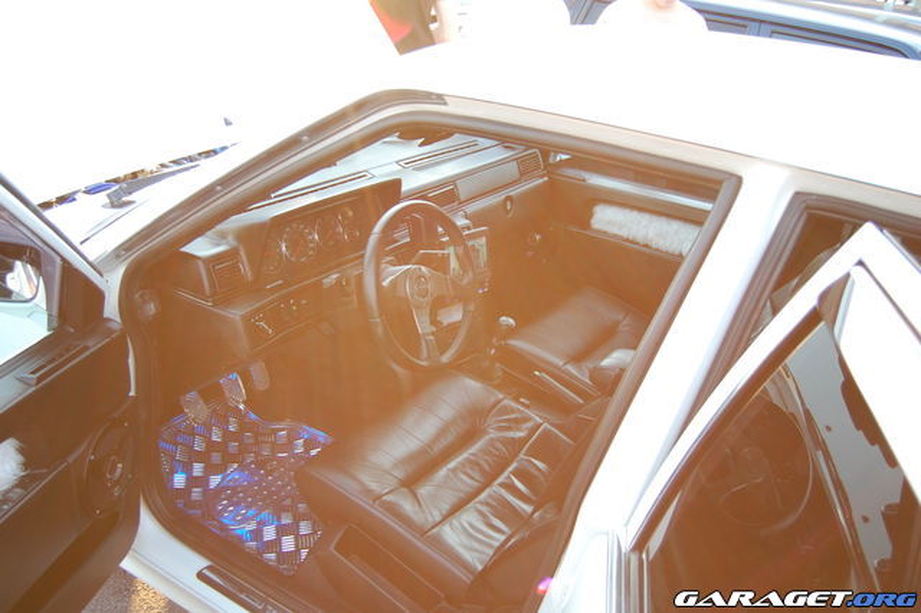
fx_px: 844
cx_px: 460
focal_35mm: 33
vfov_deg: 39.9
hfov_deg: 57.2
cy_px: 306
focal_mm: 22
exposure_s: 1/50
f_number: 3.8
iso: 400
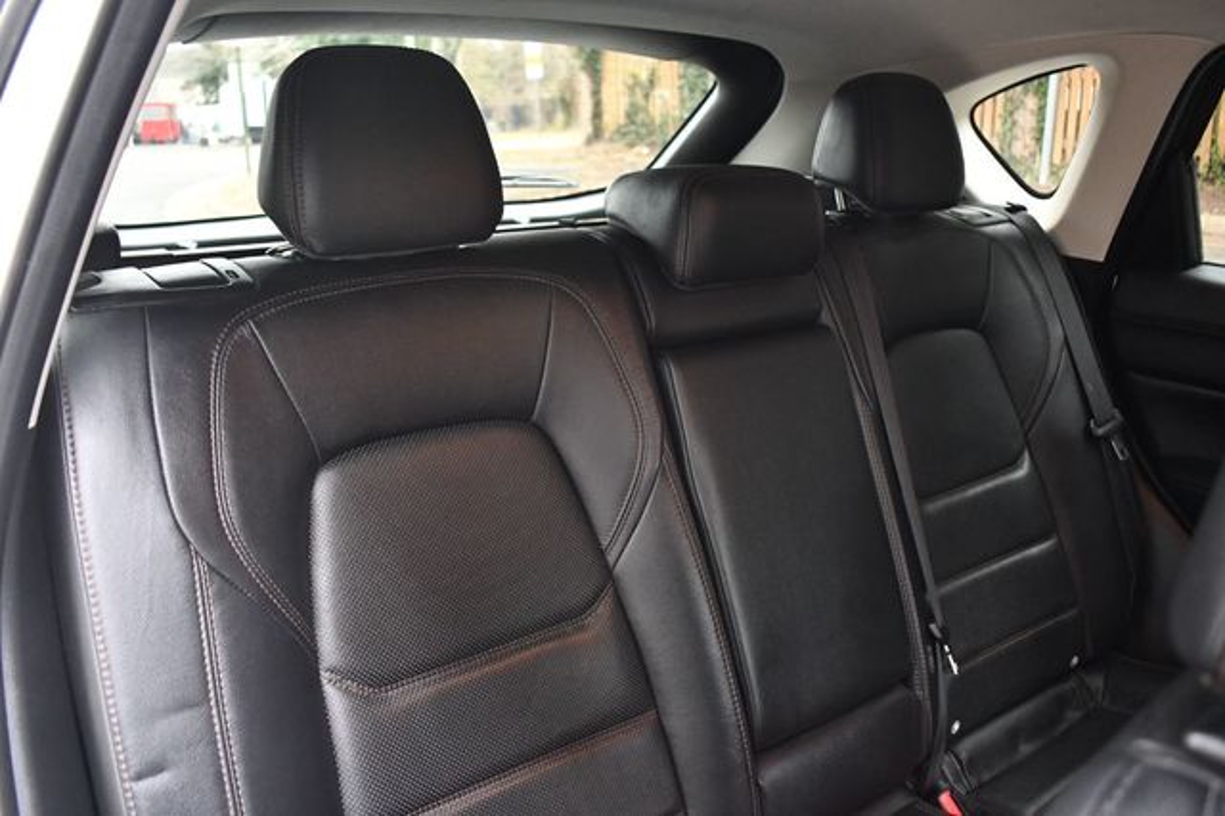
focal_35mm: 30
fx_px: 1020
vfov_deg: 43.6
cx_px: 612
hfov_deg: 62.0
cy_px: 408
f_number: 3.8
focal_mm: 20
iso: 3200
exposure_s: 1/80
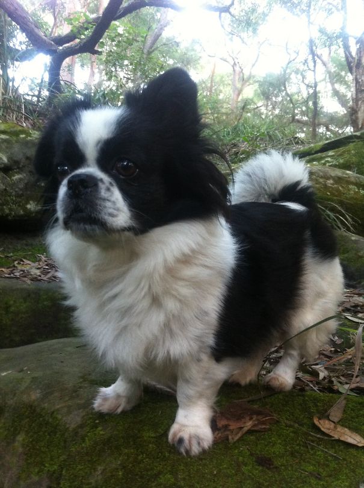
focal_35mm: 35
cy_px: 244
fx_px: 492
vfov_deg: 52.7
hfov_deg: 40.6
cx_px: 182
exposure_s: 1/15
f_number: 2.8
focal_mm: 3.85
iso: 250
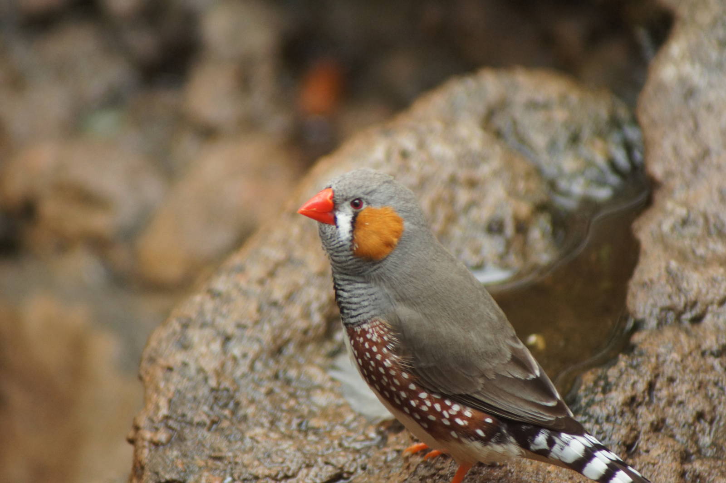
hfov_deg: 4.6
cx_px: 363
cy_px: 242
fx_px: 9070
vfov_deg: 3.1
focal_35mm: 450
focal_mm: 300
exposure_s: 1/100
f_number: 5.6
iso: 800
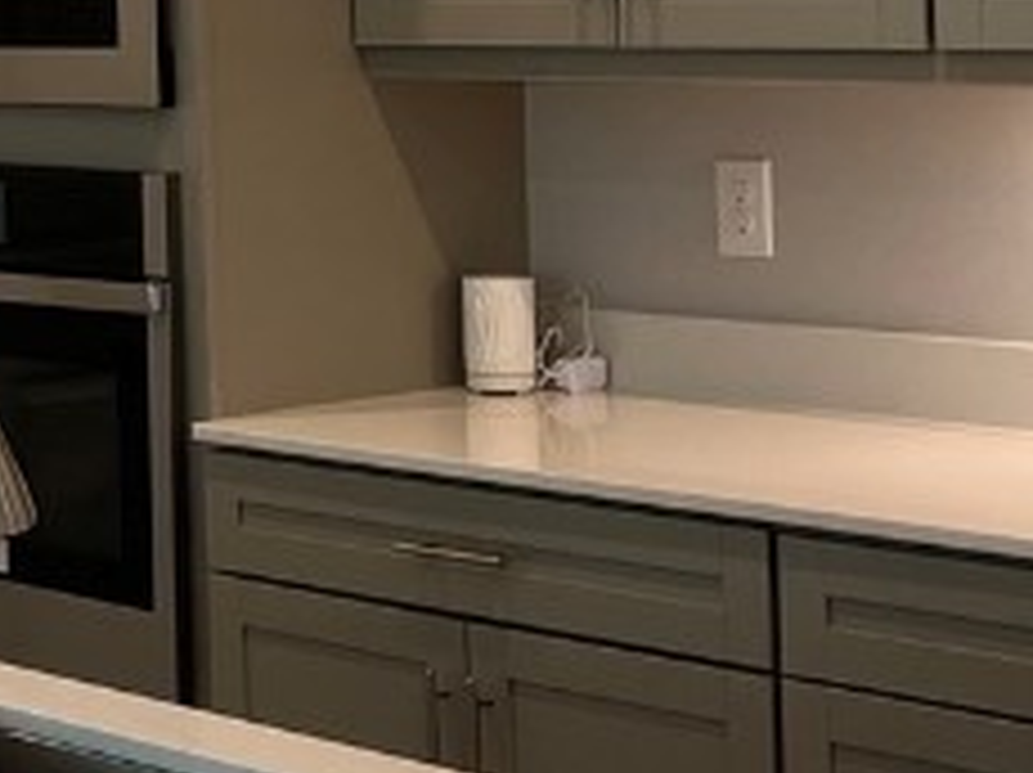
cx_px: -472
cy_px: -13
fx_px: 3458
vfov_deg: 12.6
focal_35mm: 116
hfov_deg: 15.7
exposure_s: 1/120
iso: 125
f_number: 1.5
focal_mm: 5.7
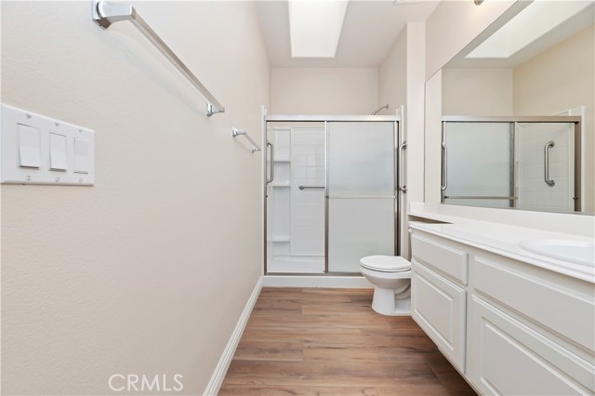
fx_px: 231
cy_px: 198
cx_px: 298
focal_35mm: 14
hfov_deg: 104.3
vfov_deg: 81.1
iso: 500
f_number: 10
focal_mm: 14
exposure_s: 1/10
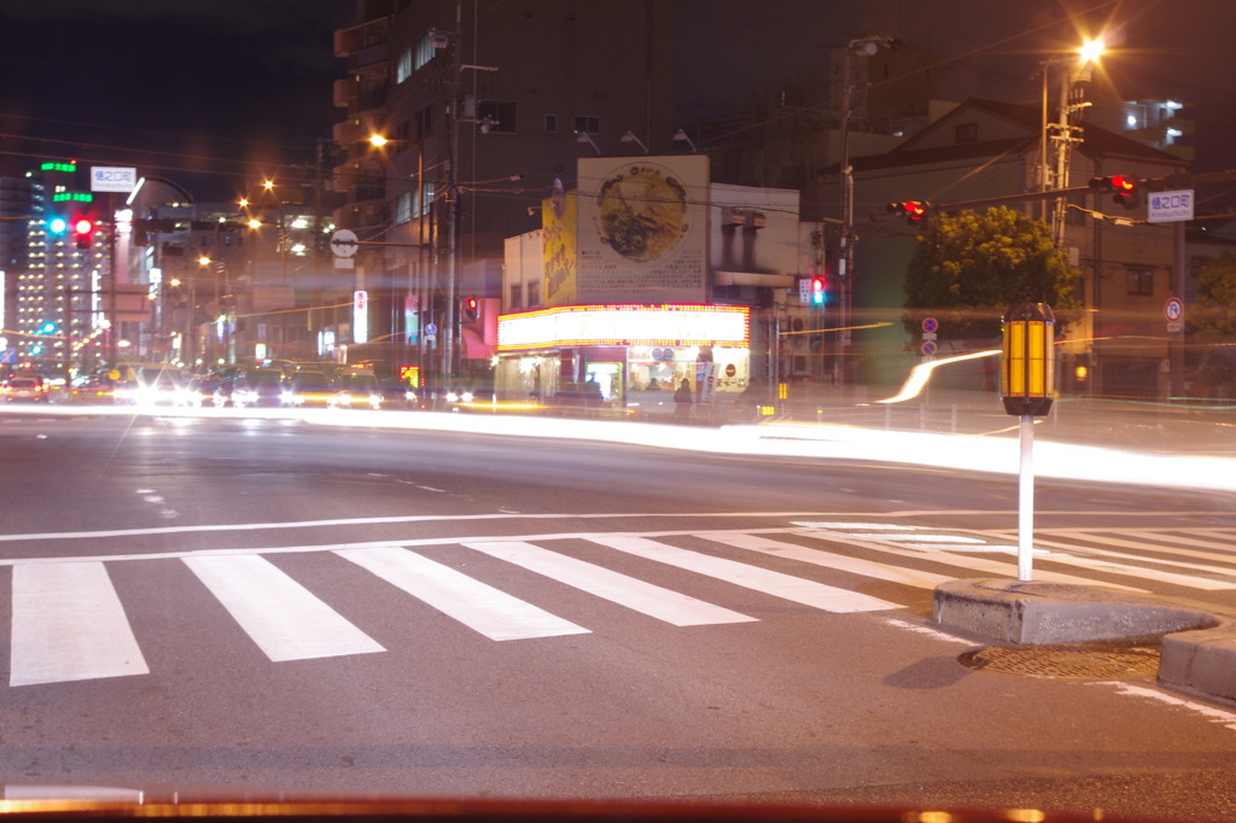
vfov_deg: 23.8
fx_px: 1956
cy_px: 412
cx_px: 618
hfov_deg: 35.1
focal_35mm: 57
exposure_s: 3
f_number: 8
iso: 200
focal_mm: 37.5
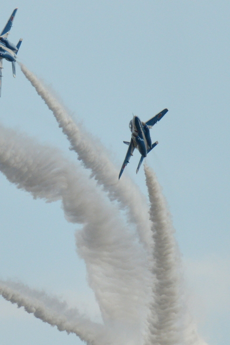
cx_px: 37
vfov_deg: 2.8
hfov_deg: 1.9
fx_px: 7062
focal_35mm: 737
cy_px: 255
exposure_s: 1/4000
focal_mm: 400
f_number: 8
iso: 900
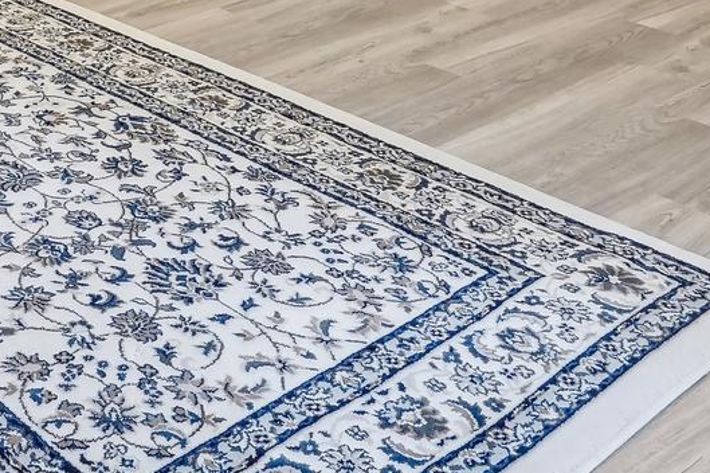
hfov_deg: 30.6
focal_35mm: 62
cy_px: -406
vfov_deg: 17.3
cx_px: 39
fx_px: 1222
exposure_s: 1/50
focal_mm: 16
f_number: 9
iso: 800
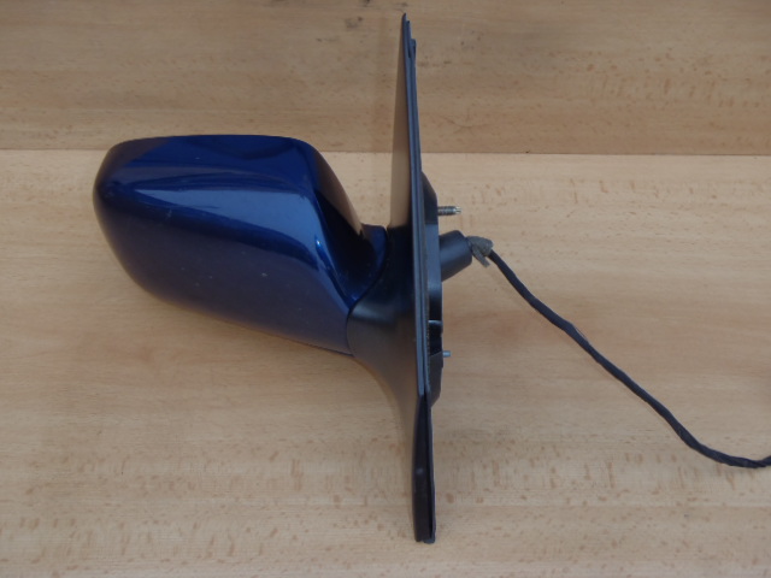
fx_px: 846
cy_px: 289
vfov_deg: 37.7
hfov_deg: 49.0
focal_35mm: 38
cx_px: 386
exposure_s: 1/40
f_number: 4.6
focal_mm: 6.83
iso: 100
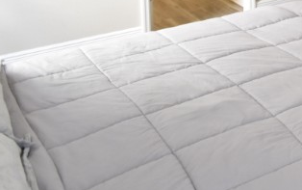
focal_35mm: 56
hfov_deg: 26.3
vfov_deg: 19.5
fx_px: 461
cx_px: 454
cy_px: -114
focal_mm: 10
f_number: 3.5
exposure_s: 1/30
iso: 800
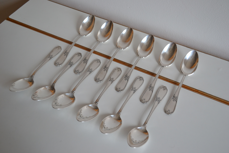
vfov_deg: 34.2
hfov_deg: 49.6
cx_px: 114
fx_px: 248
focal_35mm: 39
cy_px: 76
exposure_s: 1/100
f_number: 5
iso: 400
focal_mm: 26
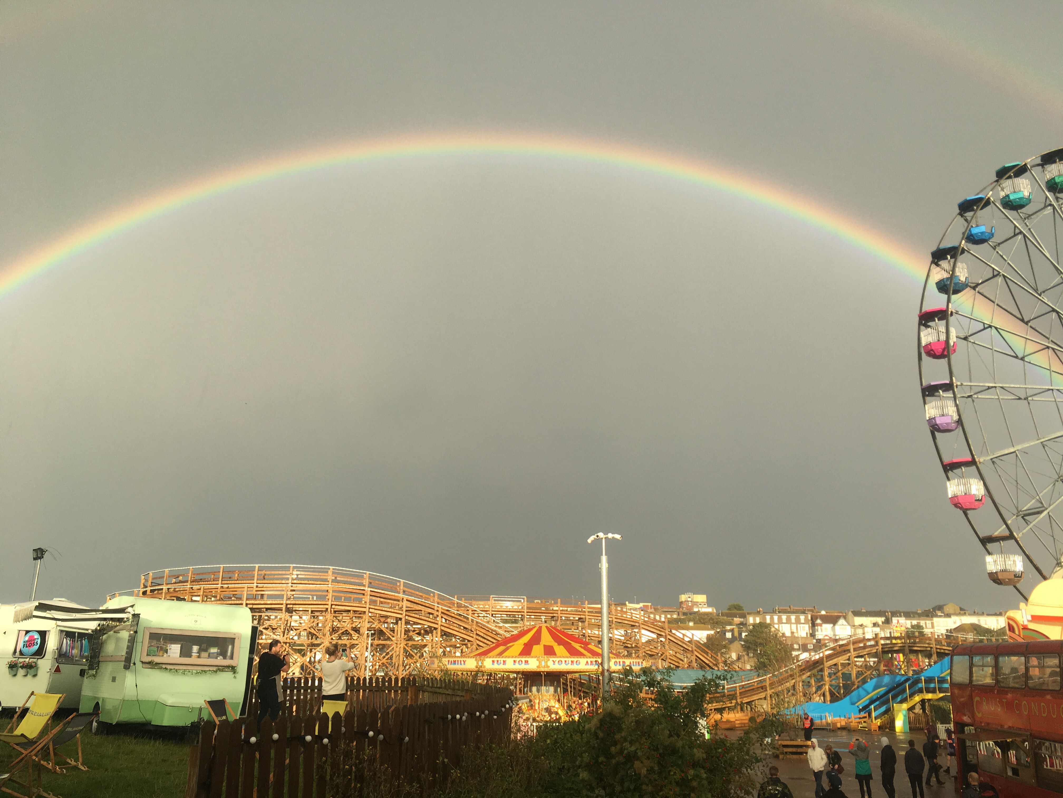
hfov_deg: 61.7
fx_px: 891
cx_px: 532
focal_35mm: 29
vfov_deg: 48.2
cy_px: 399
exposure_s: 1/538
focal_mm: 4.15
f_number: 2.2
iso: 25
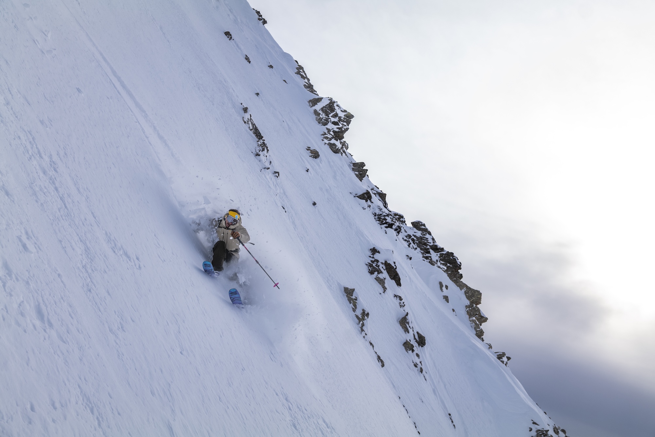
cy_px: 218
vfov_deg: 36.9
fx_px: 655
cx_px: 328
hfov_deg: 53.1
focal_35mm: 36
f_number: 6.3
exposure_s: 1/1250
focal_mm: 35
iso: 400
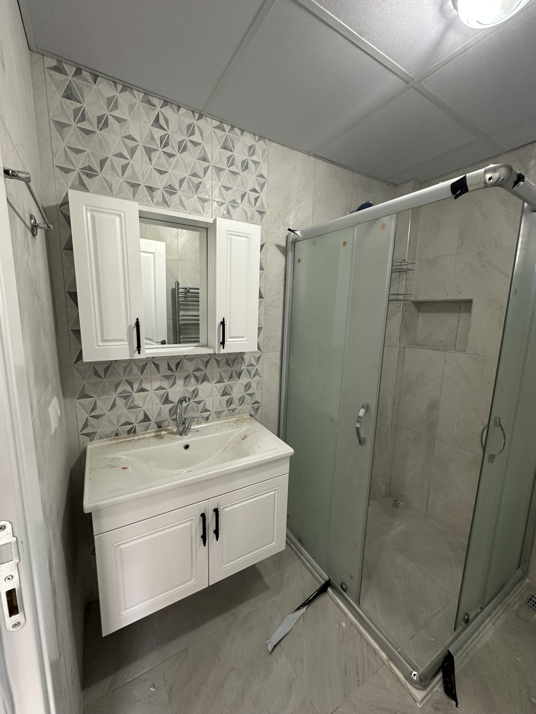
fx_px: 289
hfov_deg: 85.7
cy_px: 357
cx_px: 268
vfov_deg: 102.1
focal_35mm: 14
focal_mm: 2.22
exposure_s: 1/50
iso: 160
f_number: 2.2
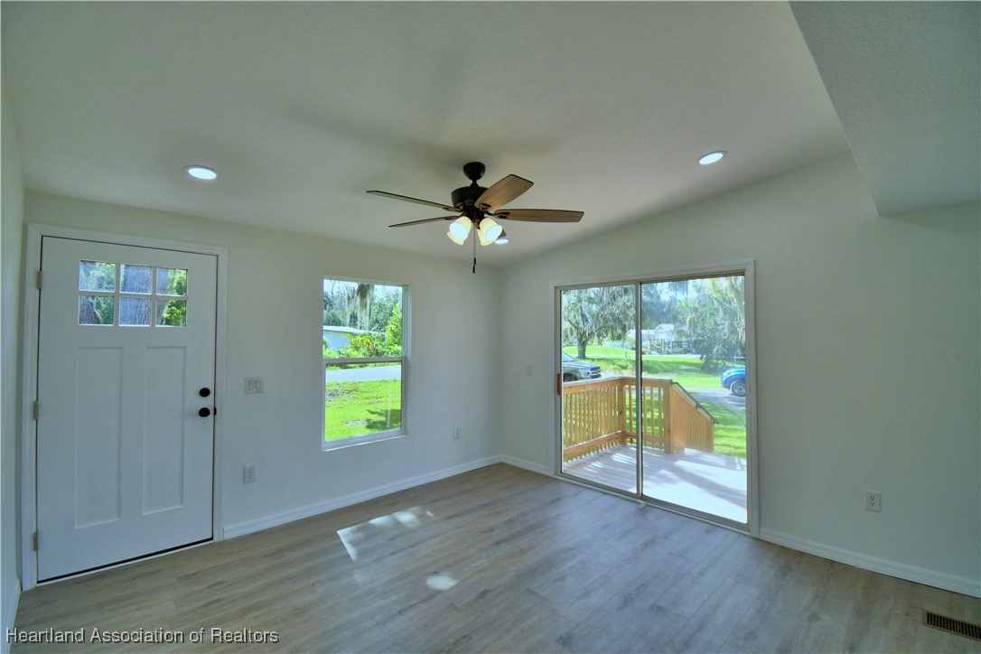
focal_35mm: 15
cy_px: 327
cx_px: 490
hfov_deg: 100.4
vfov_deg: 77.3
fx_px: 409
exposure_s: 1/500
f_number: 4.5
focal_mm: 10
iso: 200
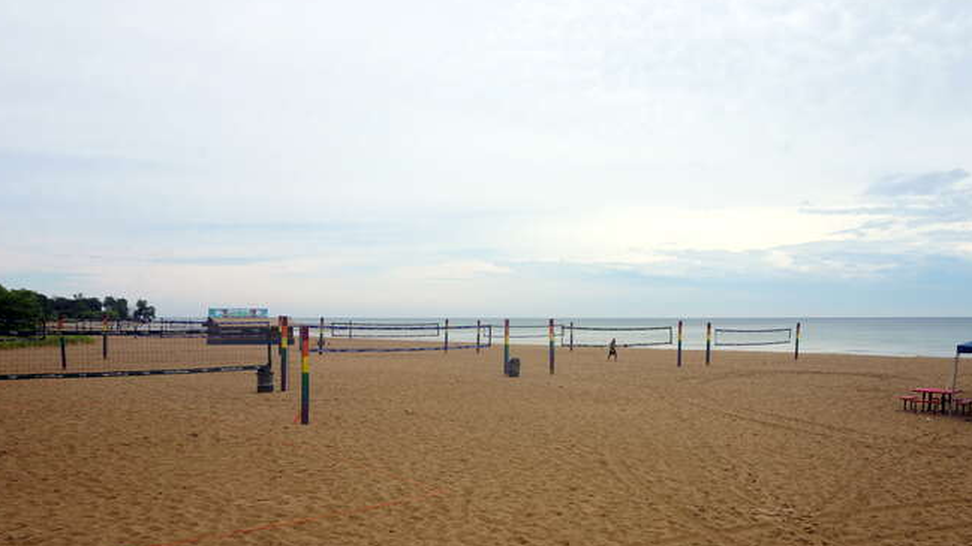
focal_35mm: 31
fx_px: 799
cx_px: 557
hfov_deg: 62.3
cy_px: 330
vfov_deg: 37.6
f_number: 11
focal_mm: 16
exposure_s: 1/200
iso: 100
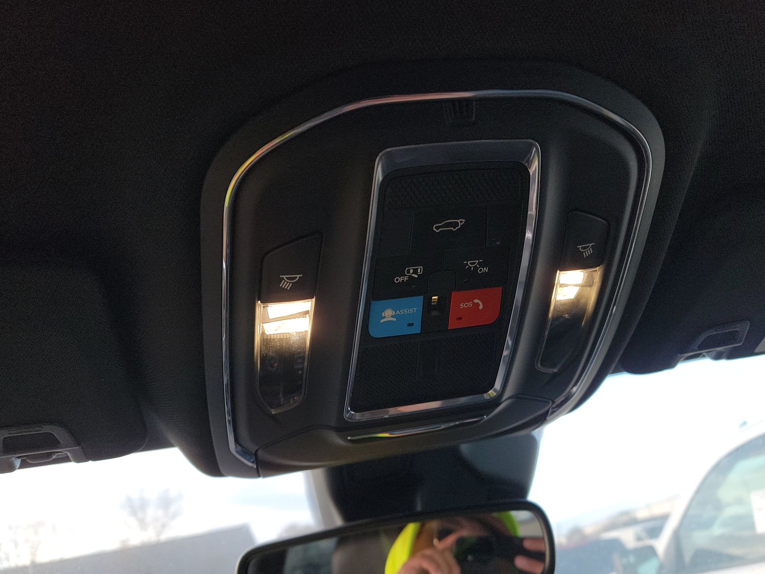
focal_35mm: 25
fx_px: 552
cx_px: 377
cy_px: 284
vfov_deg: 54.9
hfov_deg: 69.4
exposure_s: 1/59
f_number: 1.8
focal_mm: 6.7
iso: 94
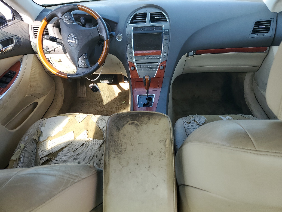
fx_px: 212
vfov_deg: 53.1
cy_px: 106
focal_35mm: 26
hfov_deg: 67.3
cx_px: 141
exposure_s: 1/312
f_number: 1.5
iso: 50
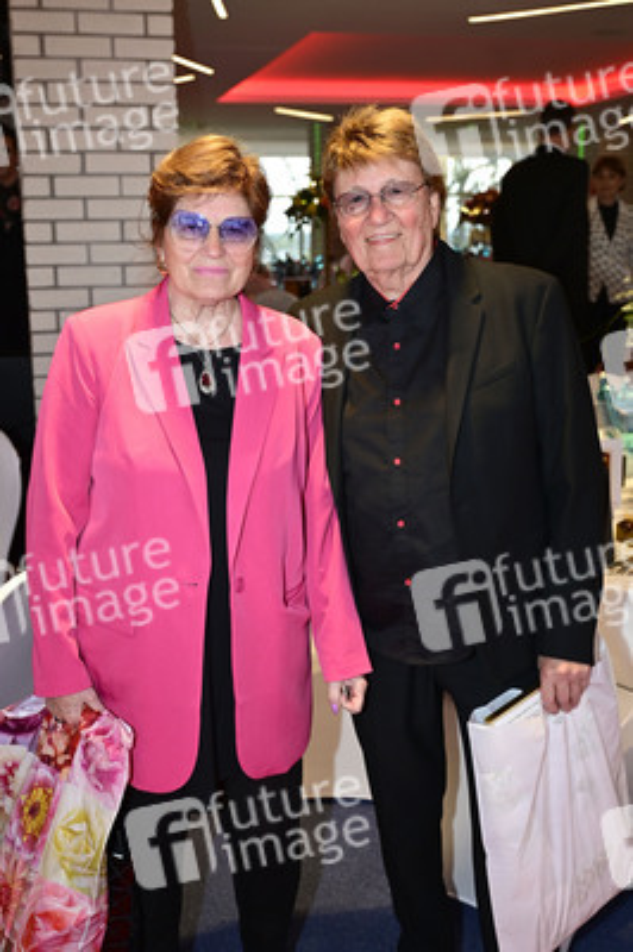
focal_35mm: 38
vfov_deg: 50.7
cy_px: 476
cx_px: 316
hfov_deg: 35.0
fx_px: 1004
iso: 1250
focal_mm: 38
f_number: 4
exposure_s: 1/200
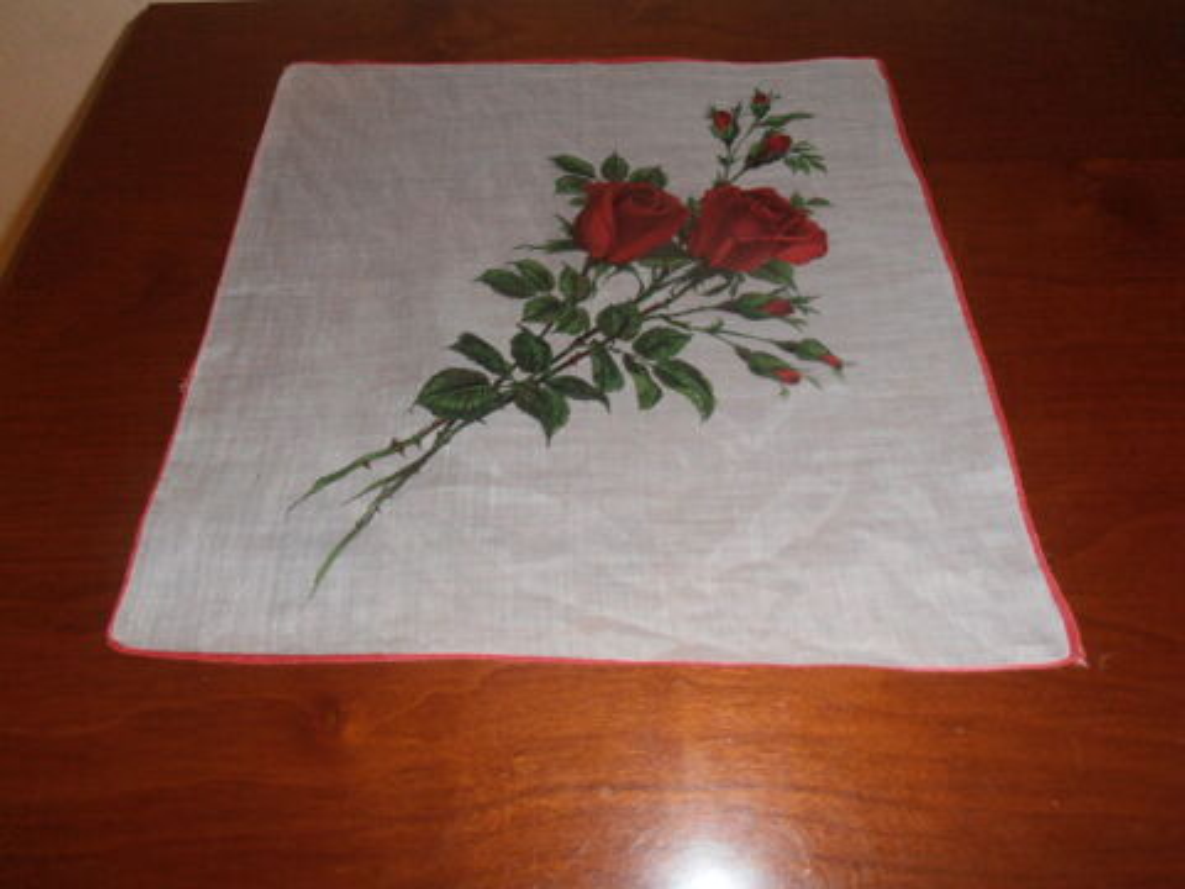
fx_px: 822
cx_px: 592
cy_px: 444
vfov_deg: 56.8
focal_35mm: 24
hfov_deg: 71.6
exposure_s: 1/30
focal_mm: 4.2
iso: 125
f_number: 3
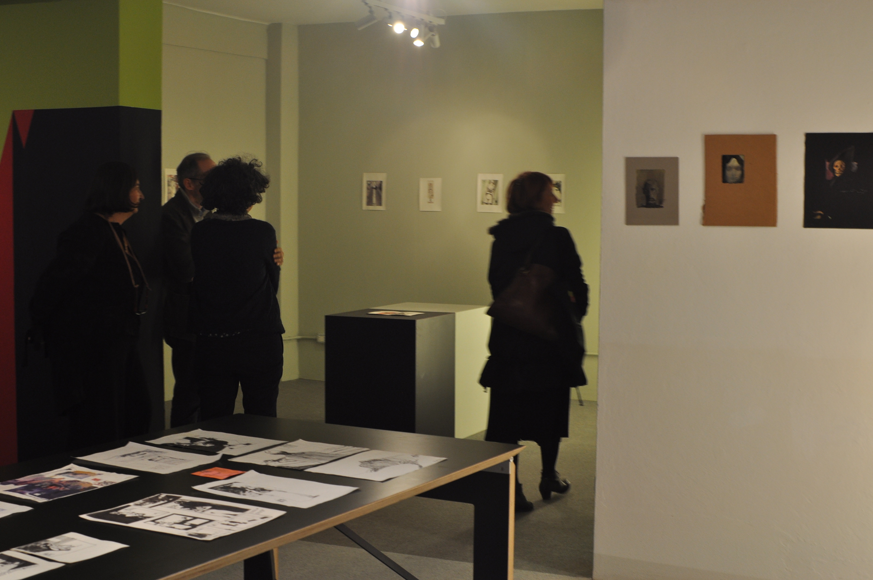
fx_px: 1272
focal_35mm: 52
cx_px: 436
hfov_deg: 37.9
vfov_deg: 25.7
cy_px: 290
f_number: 5
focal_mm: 35
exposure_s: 1/30
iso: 400
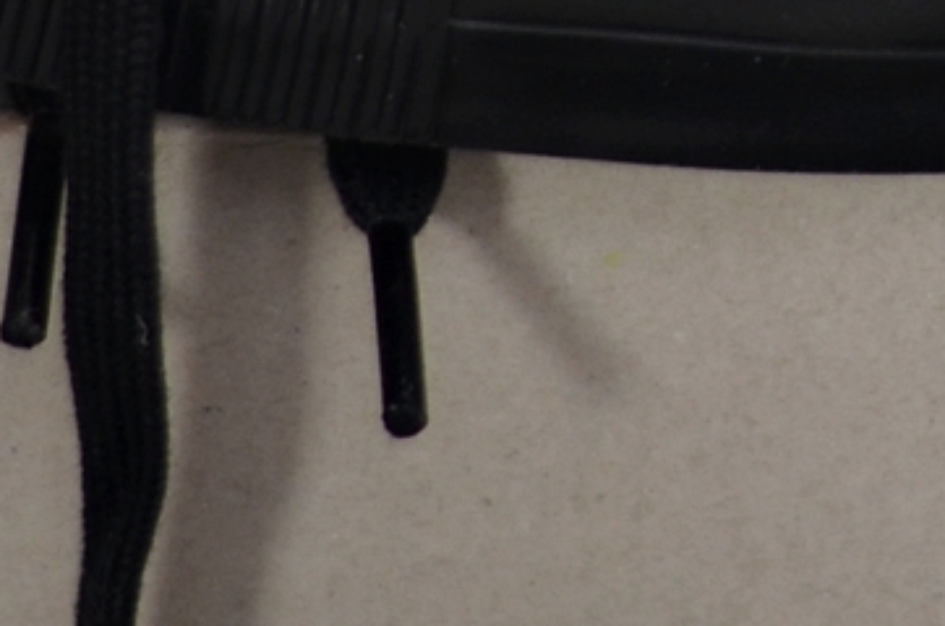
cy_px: -1073
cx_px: 1318
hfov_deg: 5.0
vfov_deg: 3.3
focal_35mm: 414
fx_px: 10848
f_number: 2
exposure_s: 1/40
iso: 160
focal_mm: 50
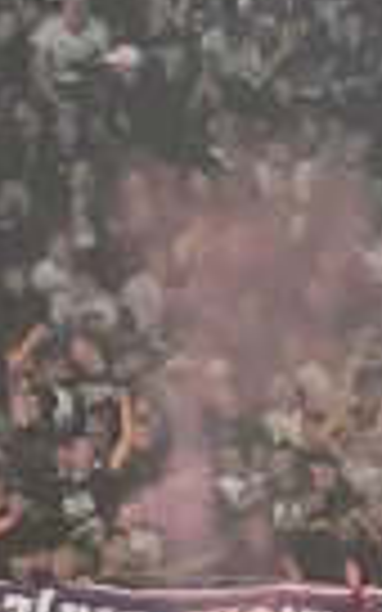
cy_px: 925
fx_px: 18973
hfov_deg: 1.1
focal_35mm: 1139
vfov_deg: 1.8
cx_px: 1299
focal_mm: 200
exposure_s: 1/1600
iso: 3200
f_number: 2.8
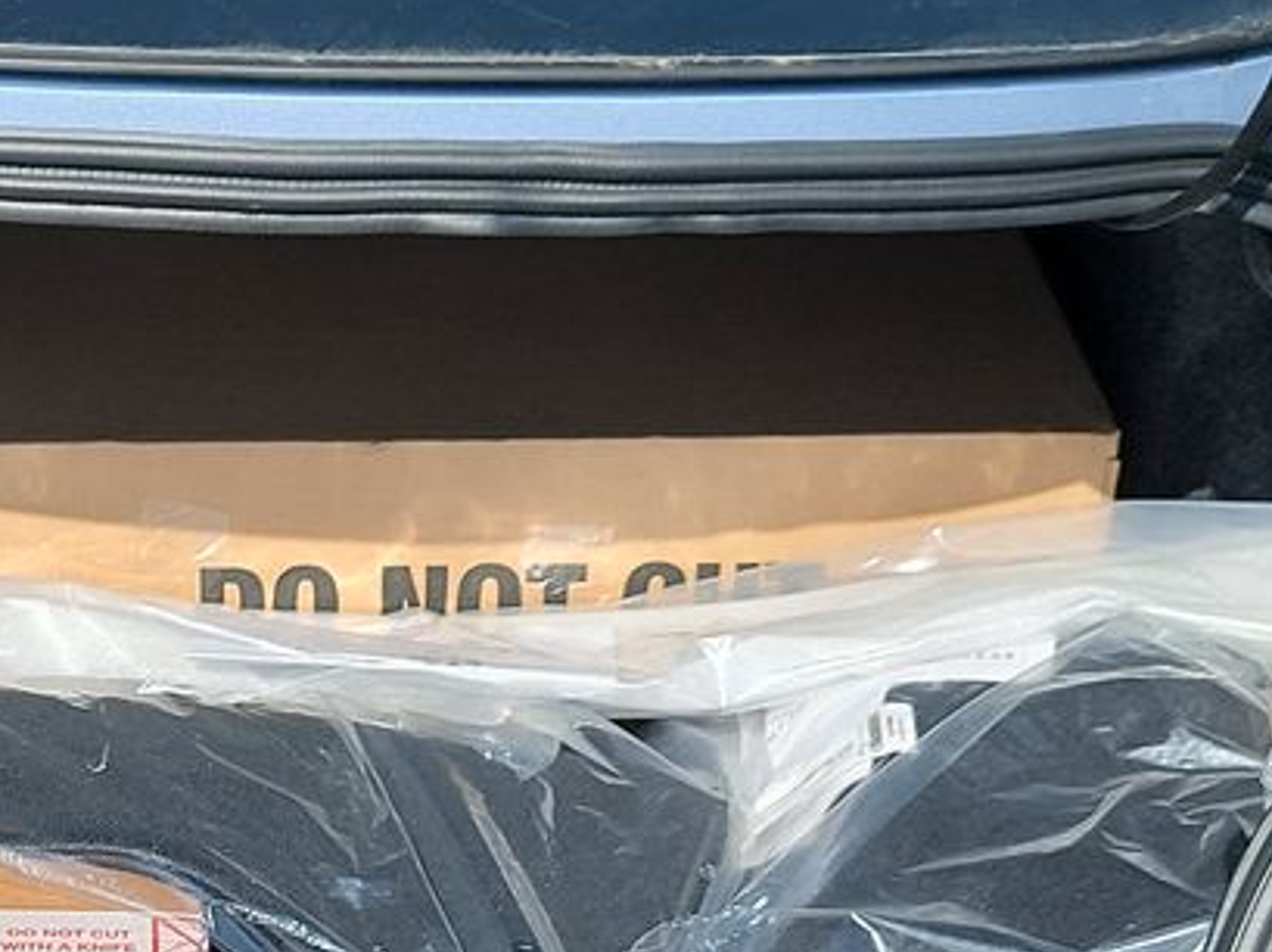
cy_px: 1036
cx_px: 221
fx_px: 3451
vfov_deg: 15.3
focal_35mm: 94
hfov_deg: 20.6
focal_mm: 6.7
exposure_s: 1/868
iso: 50
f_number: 1.8
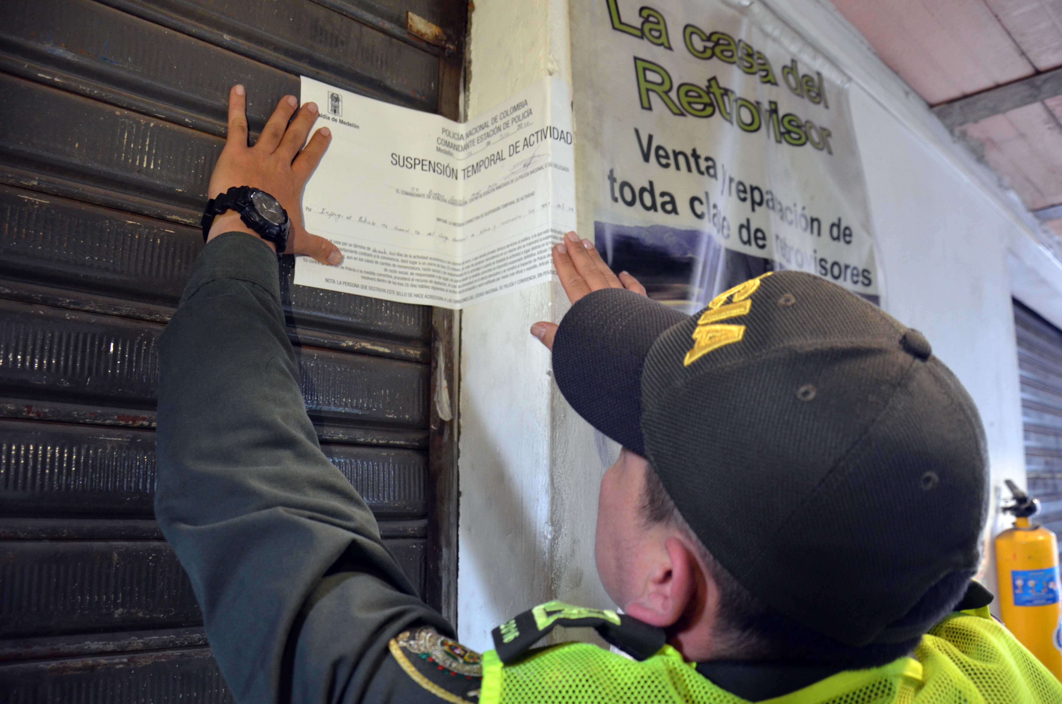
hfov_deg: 33.5
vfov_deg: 22.5
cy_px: 352
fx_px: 1766
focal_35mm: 60
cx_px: 531
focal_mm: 40
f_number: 4.5
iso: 1250
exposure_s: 1/20
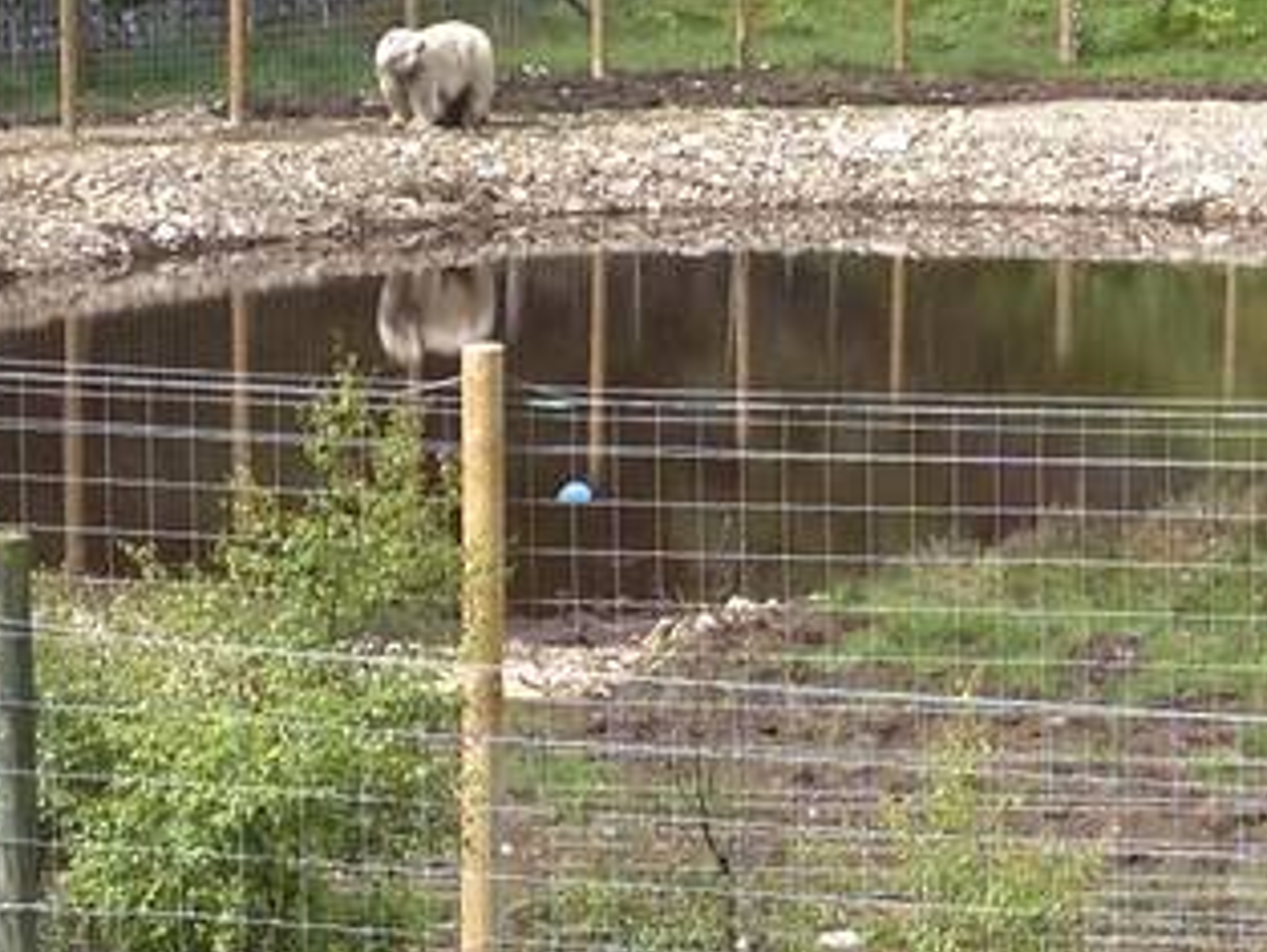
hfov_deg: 11.0
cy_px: 535
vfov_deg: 8.3
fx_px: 6554
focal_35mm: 179
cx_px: 1235
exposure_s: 1/681
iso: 50
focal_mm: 4.28
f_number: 2.4
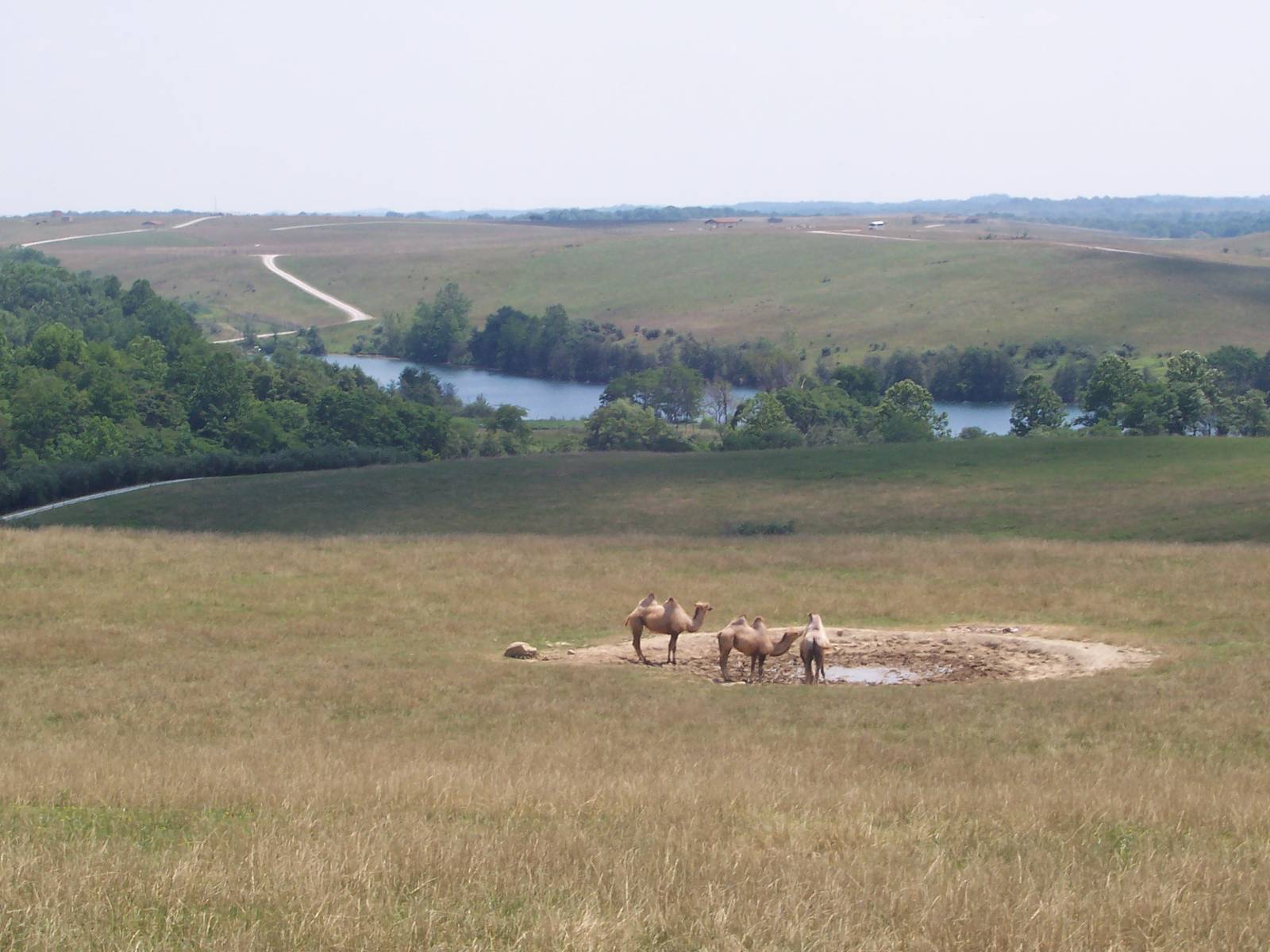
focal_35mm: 111
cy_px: 476
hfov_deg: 17.7
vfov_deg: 13.3
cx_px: 635
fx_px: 4072
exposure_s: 1/180
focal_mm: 16.8
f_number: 9.5
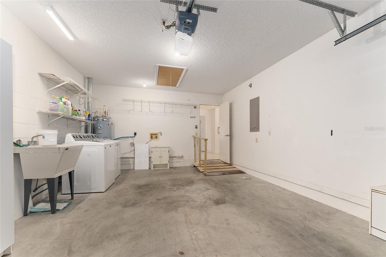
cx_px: 193
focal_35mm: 14
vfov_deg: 81.2
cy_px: 128
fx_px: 150
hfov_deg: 104.3
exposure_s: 1/4
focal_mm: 14
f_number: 7.1
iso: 400
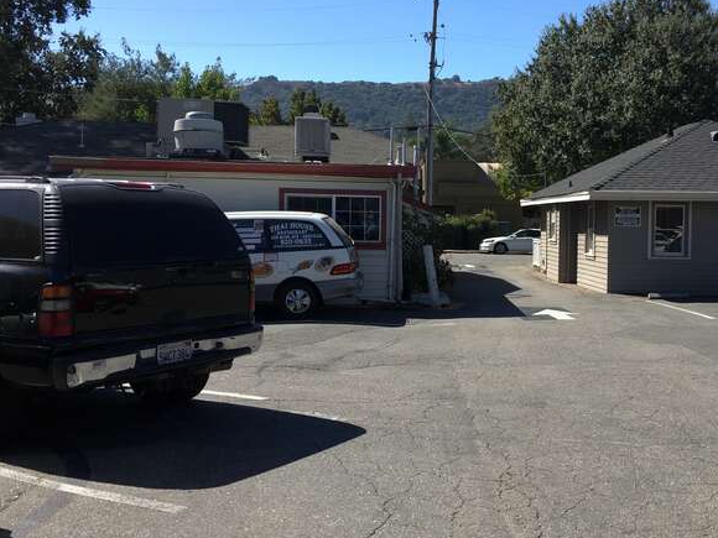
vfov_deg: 35.9
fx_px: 830
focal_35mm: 40
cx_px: 493
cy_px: 245
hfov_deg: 45.9
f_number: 2.2
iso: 25
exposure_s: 1/777
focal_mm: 4.15
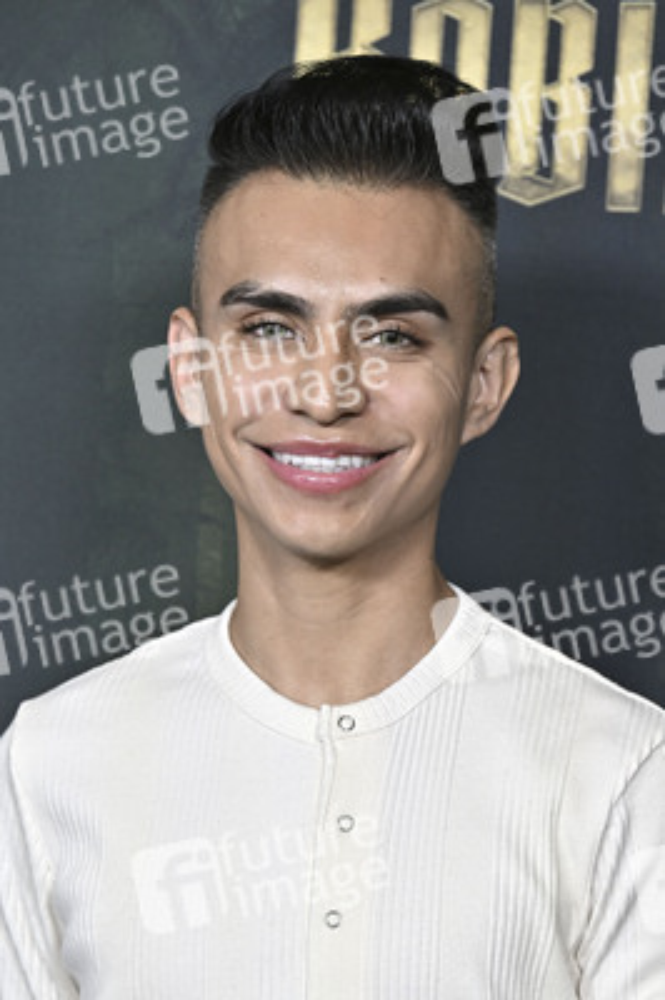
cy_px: 500
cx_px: 332
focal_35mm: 126
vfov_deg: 16.3
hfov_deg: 10.9
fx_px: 3497
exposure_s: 1/320
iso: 1600
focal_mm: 126
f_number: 6.3
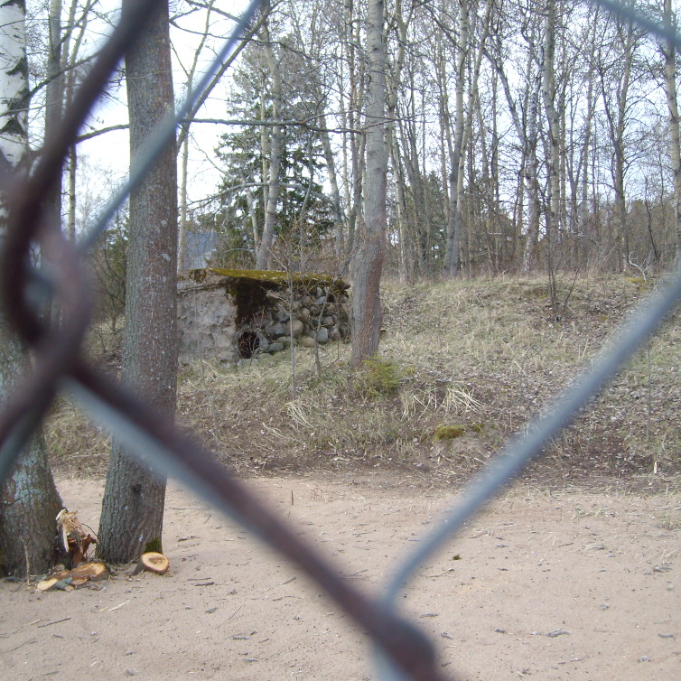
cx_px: 319
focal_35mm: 42
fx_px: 935
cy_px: 337
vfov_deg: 40.0
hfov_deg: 40.0
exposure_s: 1/323
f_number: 2.8
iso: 50
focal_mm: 5.8
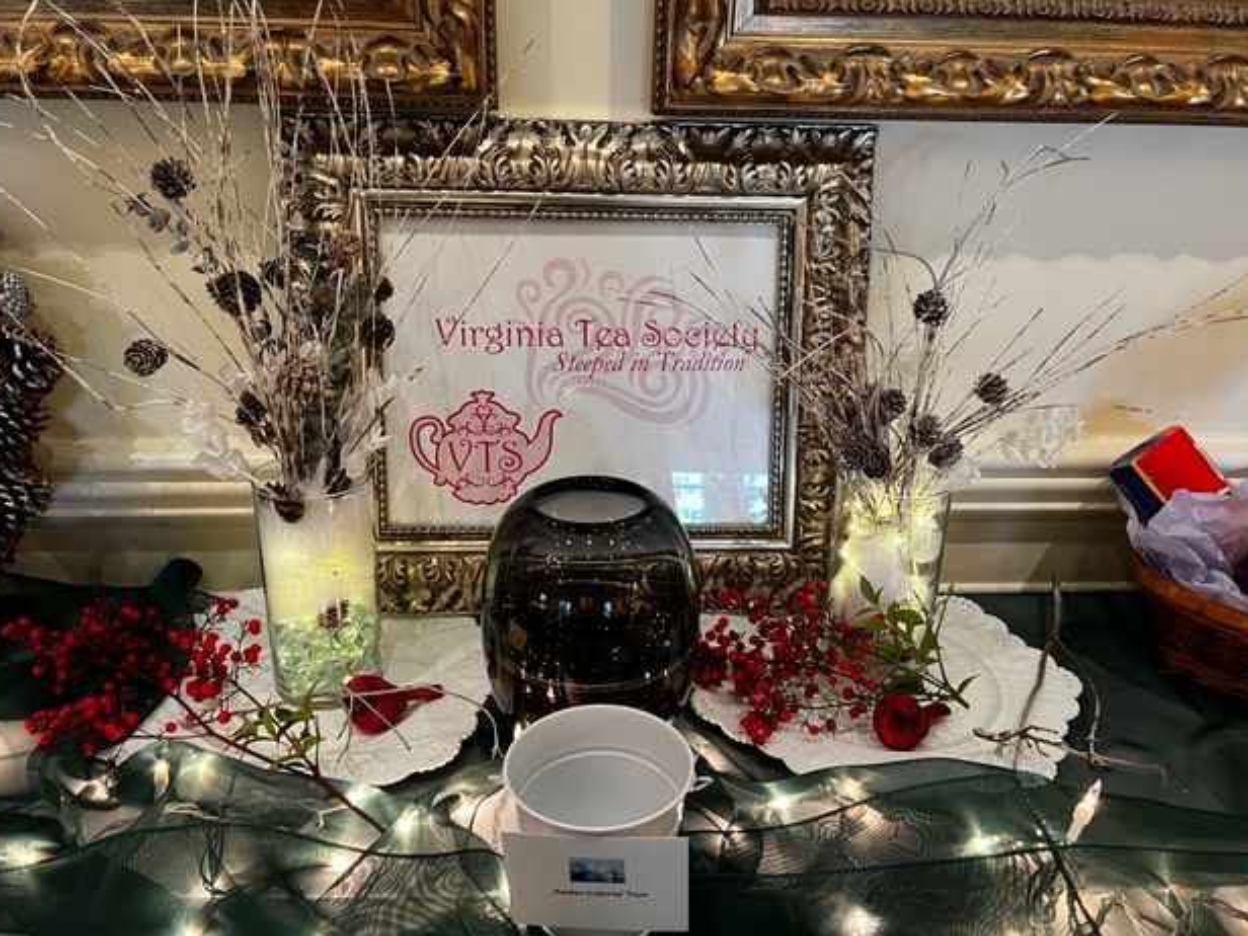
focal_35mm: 27
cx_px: 624
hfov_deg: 65.3
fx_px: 973
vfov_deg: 51.3
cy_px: 484
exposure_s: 1/60
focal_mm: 5.7
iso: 320
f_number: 1.5
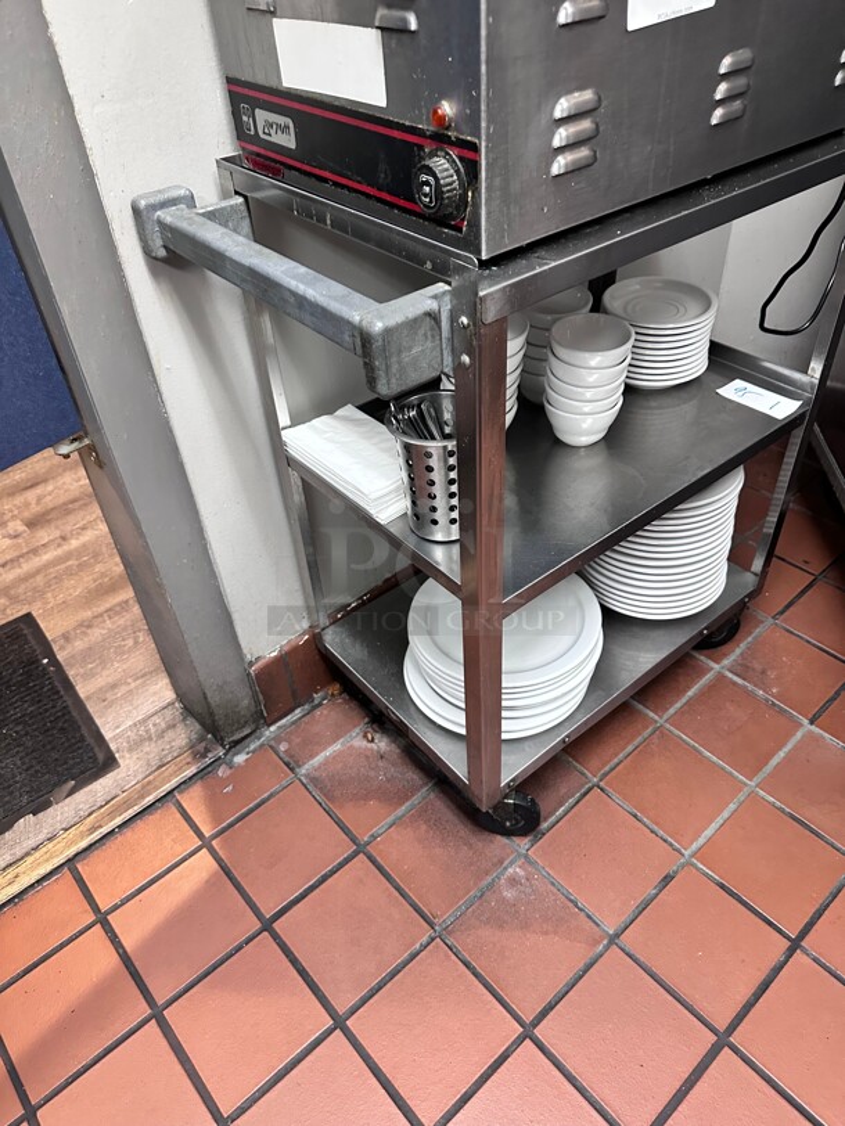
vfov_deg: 71.6
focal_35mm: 24
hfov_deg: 56.8
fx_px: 781
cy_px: 563
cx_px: 422
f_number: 1.78
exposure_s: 1/60
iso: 640
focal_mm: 6.86
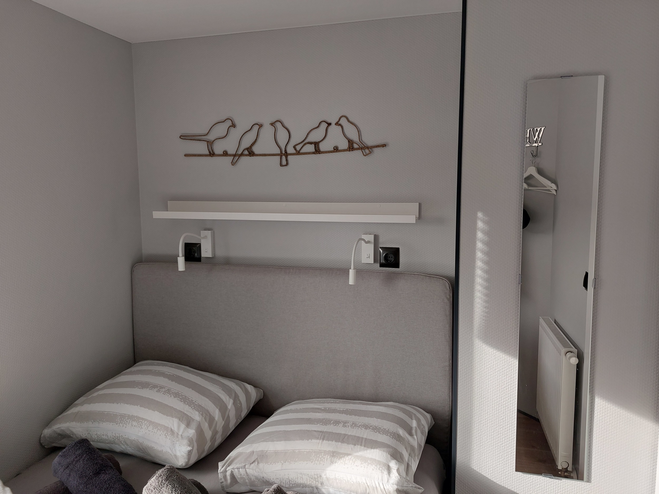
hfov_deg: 71.6
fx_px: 457
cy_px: 247
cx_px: 330
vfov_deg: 56.8
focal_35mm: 24
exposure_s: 1/50
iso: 50
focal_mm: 5.23
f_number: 1.8
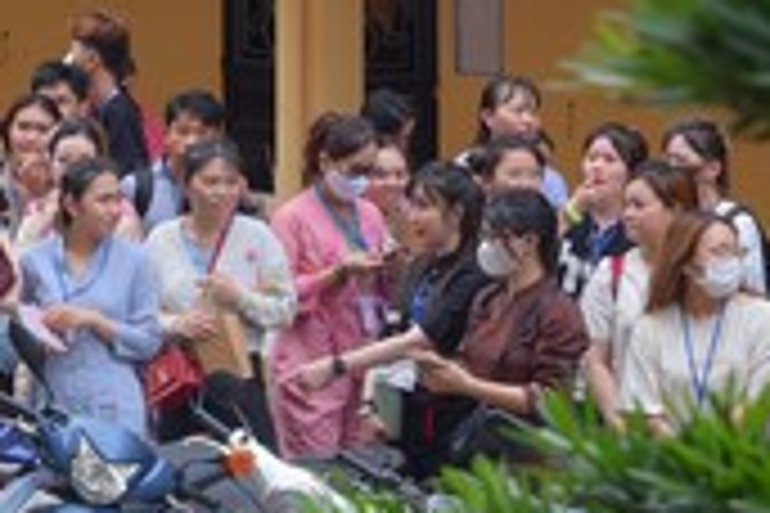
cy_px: 142
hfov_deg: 9.2
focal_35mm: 220
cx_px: -311
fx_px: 4705
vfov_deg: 6.2
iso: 200
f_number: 8
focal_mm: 58
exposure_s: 1/200
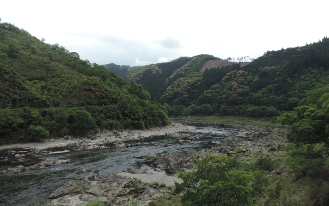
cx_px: 166
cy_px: 87
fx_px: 233
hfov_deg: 70.4
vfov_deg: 47.4
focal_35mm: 26
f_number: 3
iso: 80
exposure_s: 1/1000
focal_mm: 4.3
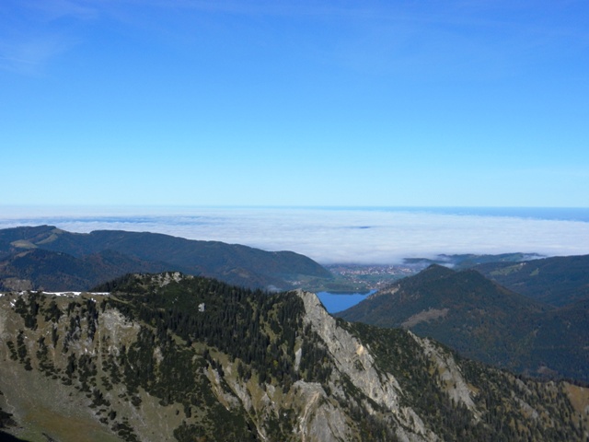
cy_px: 221
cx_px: 294
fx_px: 766
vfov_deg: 32.2
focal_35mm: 45
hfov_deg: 42.1
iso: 160
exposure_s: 1/500
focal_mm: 8.2
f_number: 8.4
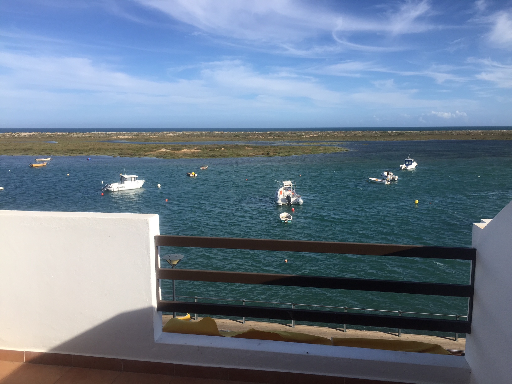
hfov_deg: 61.7
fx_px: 429
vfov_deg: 48.2
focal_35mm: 29
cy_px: 192
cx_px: 256
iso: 32
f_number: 2.2
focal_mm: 4.15
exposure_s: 1/2198
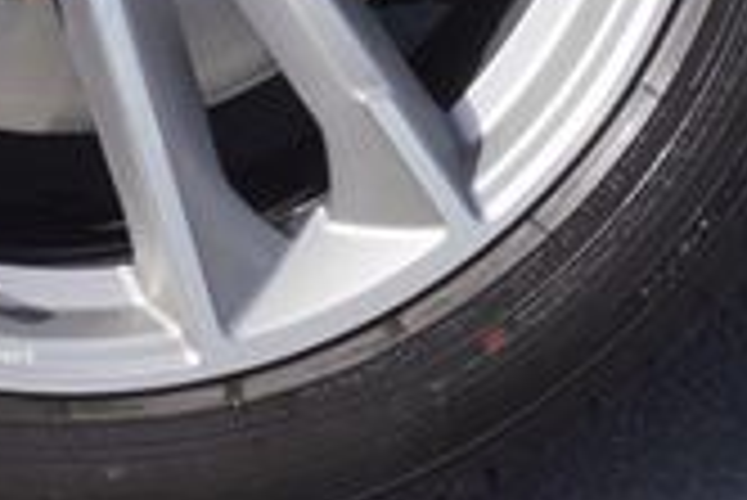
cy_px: -329
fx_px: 2761
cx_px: 72
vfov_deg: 9.9
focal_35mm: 133
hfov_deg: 15.2
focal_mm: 23
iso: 100
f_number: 7.1
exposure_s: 1/160
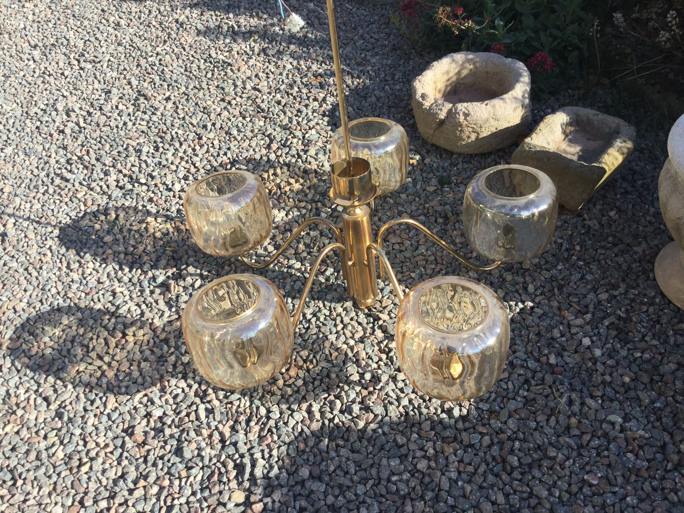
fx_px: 613
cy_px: 256
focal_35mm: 31
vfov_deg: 45.4
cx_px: 342
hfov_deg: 58.4
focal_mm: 3.3
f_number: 2.4
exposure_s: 1/823
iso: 25
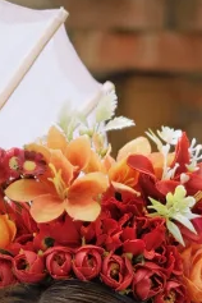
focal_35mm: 390
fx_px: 3282
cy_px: 886
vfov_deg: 5.0
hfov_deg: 3.5
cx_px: 55
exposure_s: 1/320
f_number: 2.8
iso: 200
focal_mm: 57
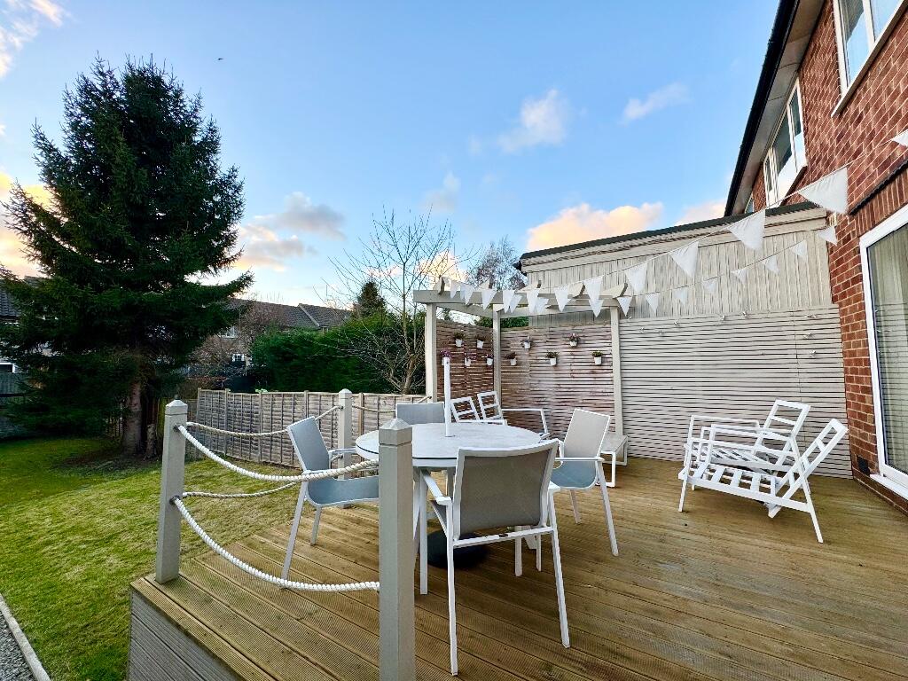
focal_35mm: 14
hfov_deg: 102.1
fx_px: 367
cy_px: 340
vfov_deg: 85.7
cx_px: 454
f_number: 2.2
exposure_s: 1/181
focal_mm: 2.22
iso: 40
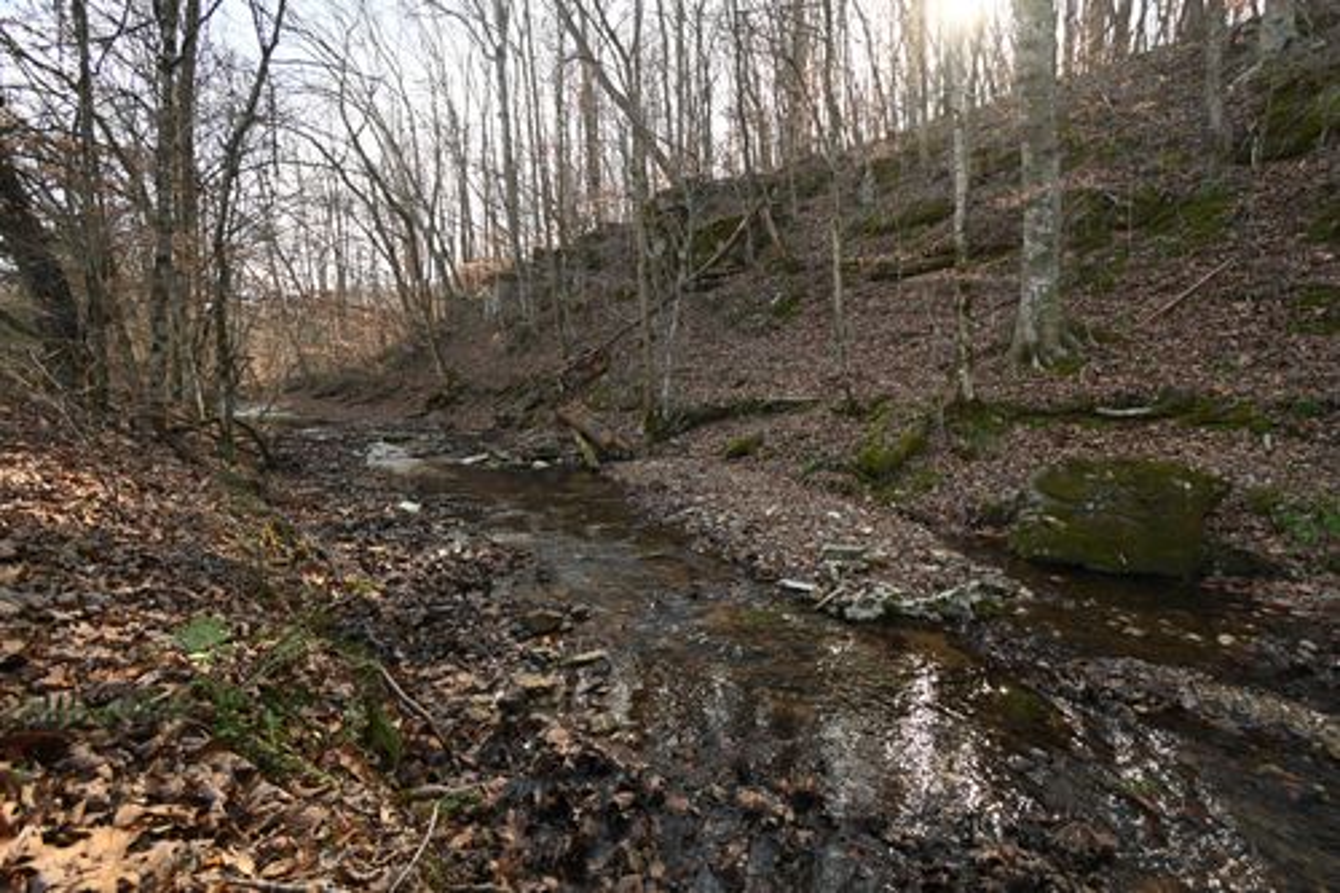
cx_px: 670
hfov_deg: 100.4
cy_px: 446
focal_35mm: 15
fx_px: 558
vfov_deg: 77.3
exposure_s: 1/60
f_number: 4.5
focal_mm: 10
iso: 100
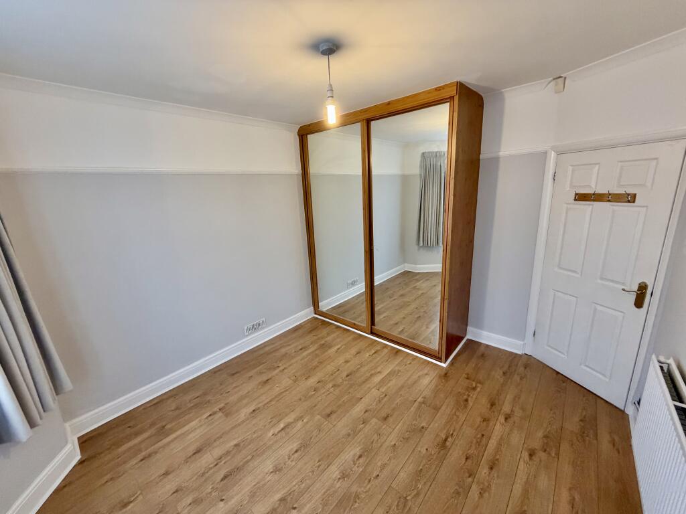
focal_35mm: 14
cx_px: 343
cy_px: 257
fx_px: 277
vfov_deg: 85.7
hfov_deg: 102.1
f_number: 2.2
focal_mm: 2.22
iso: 320
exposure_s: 1/100
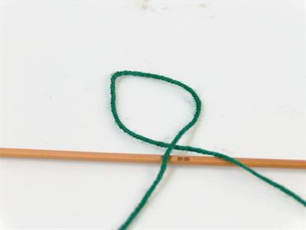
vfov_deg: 15.0
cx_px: 153
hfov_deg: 19.8
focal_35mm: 99
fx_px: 876
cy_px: 115
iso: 200
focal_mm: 20.29
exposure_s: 1/42.9
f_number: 2.9
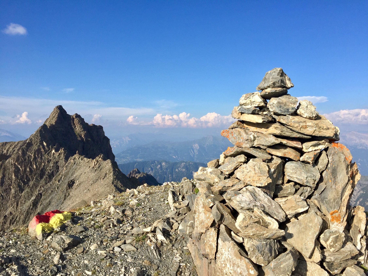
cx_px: 184
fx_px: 308
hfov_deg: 61.7
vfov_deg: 48.2
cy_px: 138
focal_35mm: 29
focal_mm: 4.15
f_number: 2.2
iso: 32
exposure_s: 1/2475
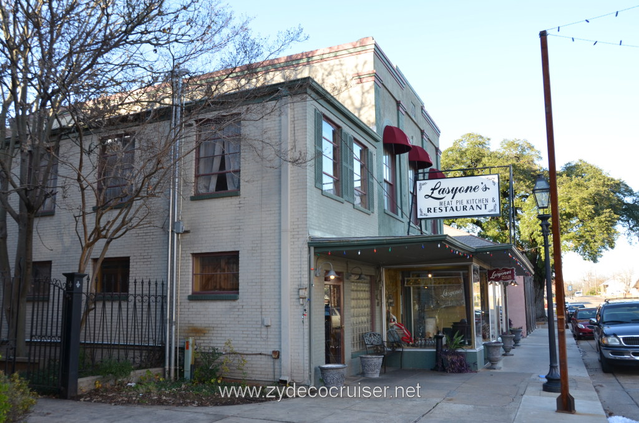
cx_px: 320
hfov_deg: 62.0
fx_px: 531
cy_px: 212
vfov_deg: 43.4
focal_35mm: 30
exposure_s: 1/125
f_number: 5.6
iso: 200
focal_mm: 20
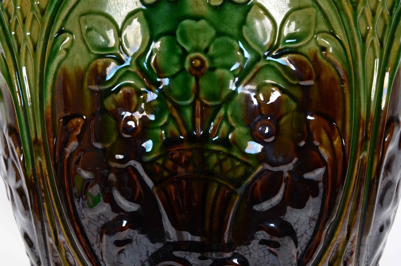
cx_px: 200
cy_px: 133
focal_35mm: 105
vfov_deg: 13.0
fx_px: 1167
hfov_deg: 19.5
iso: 200
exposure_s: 1/160
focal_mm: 70
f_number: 14
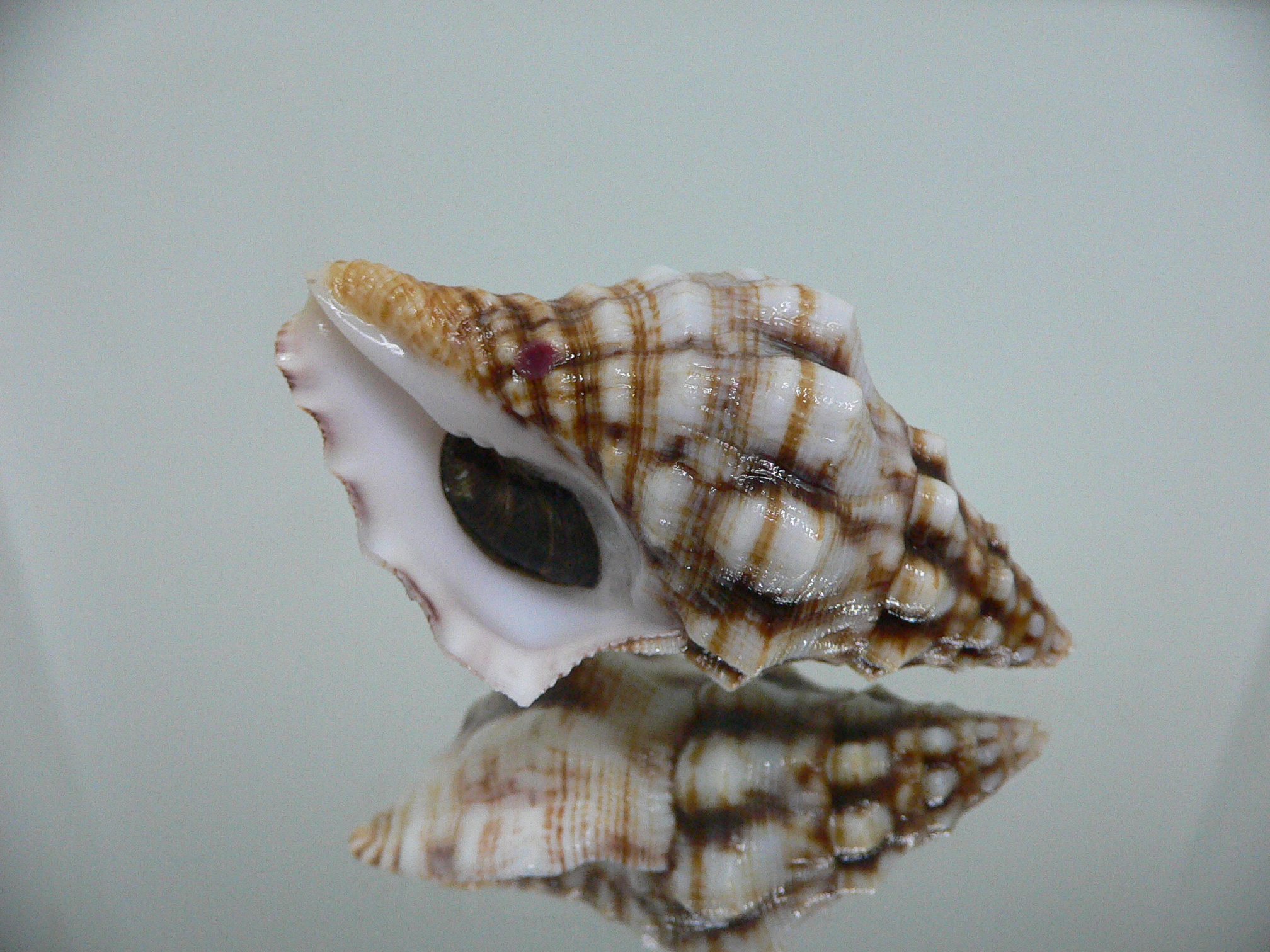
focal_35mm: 35
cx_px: 635
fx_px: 1284
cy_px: 476
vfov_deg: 40.7
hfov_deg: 52.6
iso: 200
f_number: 2.8
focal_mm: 4.6
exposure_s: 1/50
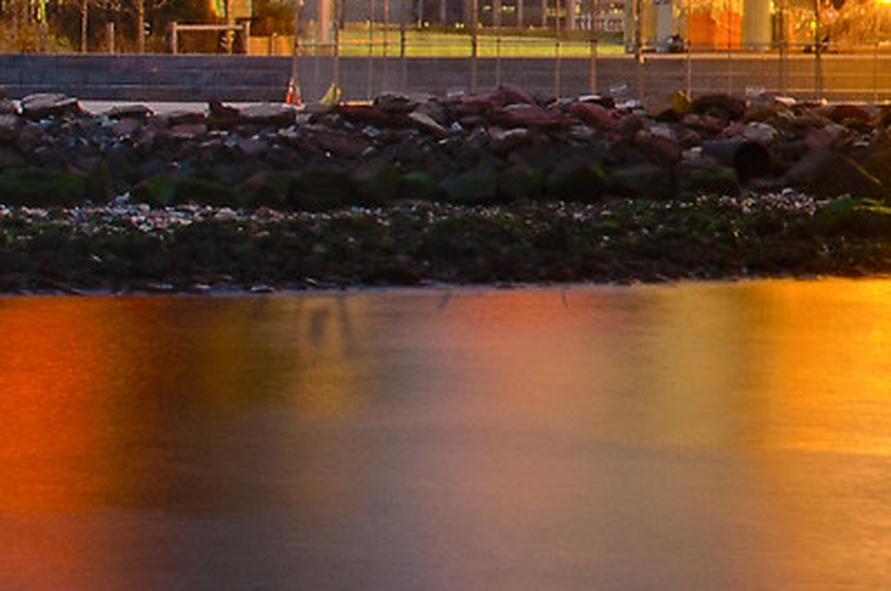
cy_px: -222
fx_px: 5558
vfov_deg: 6.0
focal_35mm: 225
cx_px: 1639
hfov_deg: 8.8
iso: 100
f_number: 16
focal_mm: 25
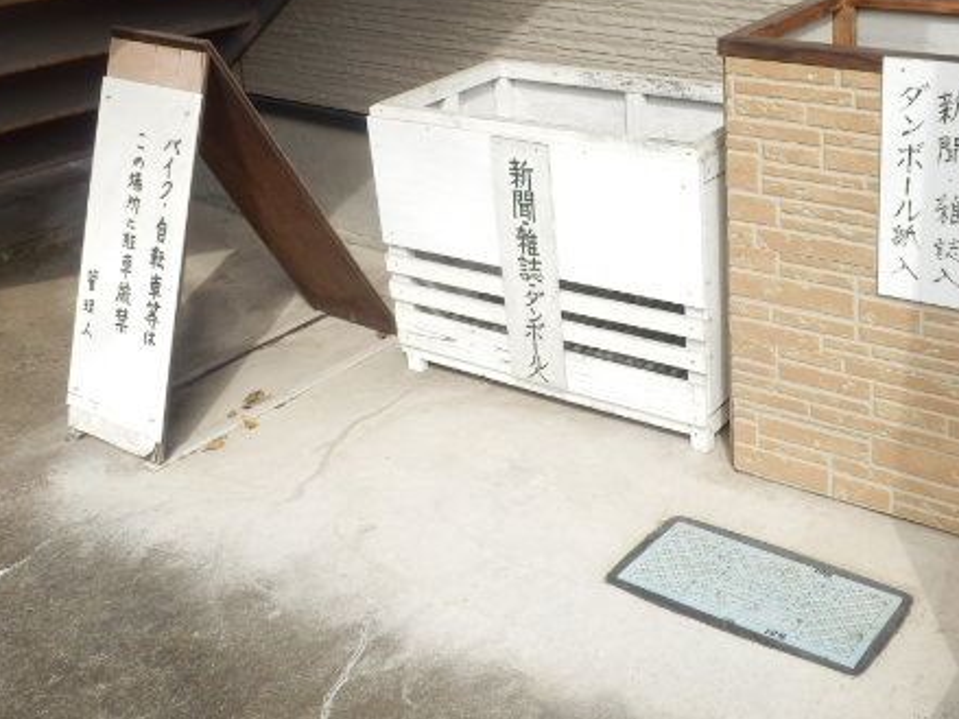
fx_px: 1496
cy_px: 212
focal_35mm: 54
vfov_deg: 26.8
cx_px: 609
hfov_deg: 35.3
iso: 80
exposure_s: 1/400
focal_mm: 6.6
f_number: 3.9
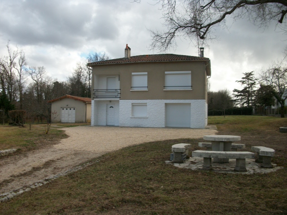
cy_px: 108
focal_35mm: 31
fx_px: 257
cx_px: 144
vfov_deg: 45.4
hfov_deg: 58.4
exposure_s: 1/87.3
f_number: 8.8
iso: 80
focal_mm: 5.7
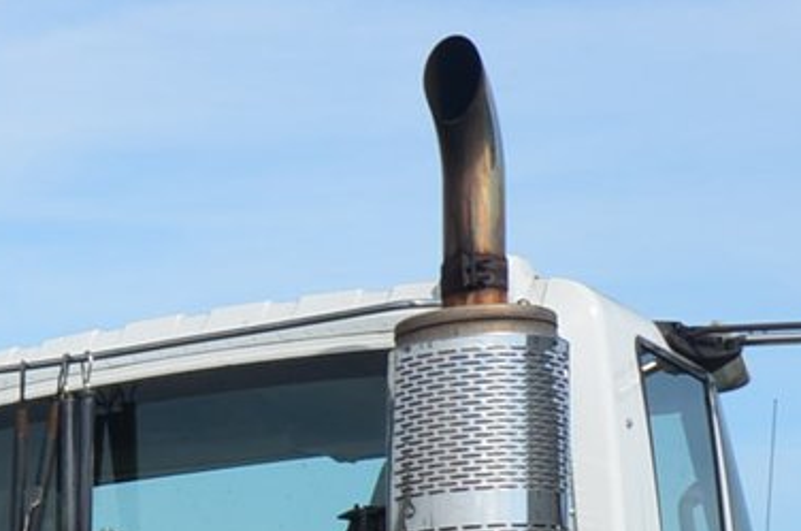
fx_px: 2582
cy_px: 1069
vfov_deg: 10.7
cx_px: -213
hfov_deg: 16.7
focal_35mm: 116
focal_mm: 17
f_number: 8
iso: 100
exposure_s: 1/250
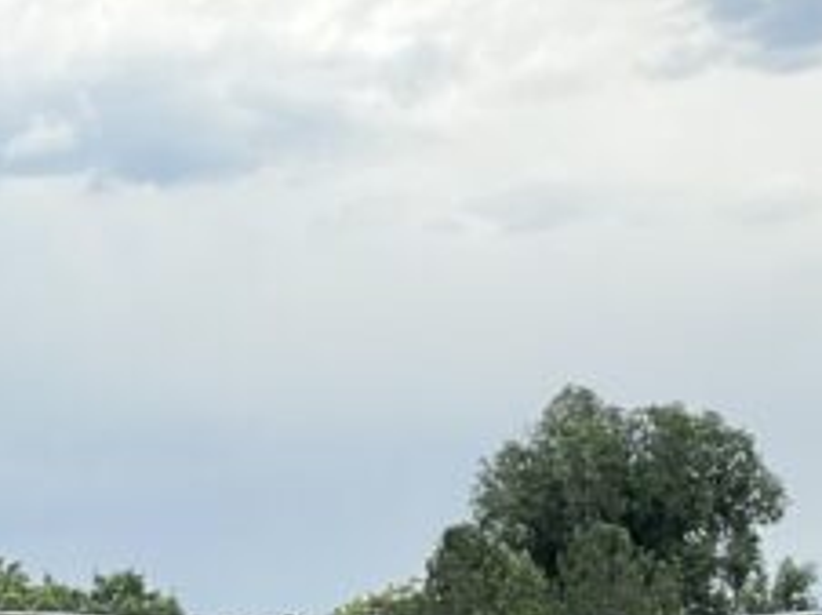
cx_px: -247
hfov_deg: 8.8
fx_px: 5242
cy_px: 1303
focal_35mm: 221
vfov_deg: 6.5
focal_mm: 6
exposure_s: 1/335
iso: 25
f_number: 2
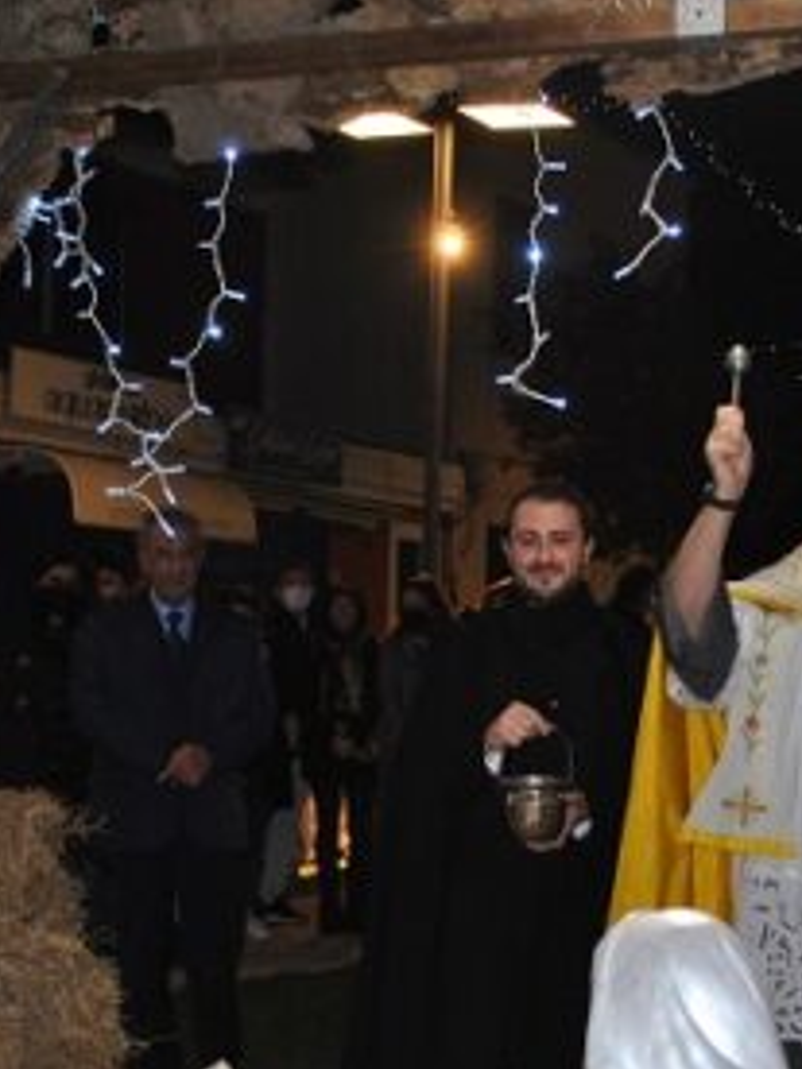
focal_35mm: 80
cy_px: 831
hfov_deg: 18.4
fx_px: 2471
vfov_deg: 24.1
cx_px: 511
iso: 200
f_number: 4
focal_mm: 22
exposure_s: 1/60
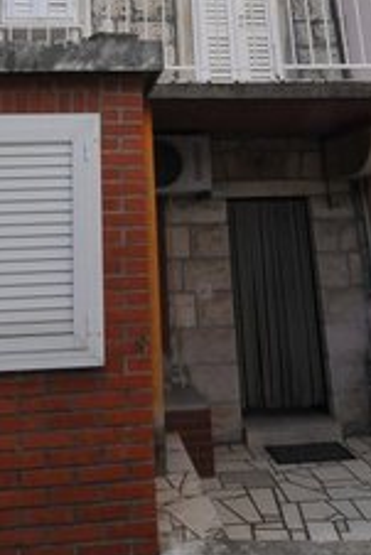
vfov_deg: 50.3
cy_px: 93
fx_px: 541
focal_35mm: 35
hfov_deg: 37.3
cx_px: 113
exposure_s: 1/320
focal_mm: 11
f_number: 9
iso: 800
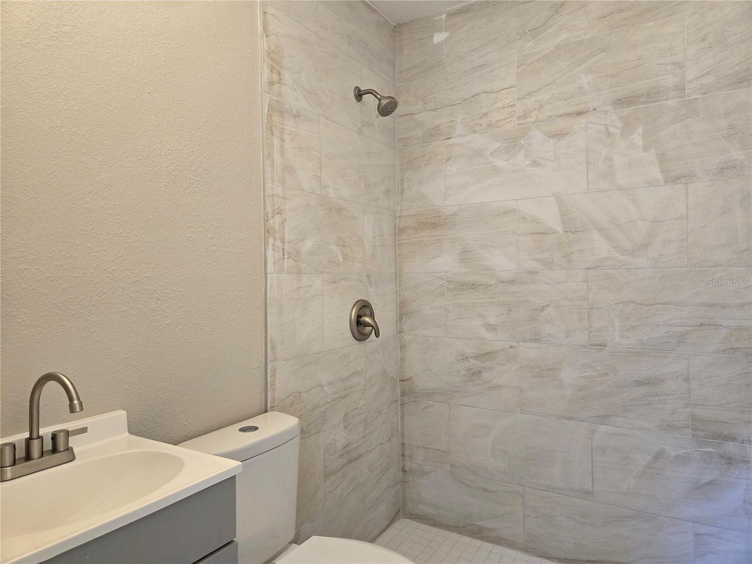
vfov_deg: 58.9
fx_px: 500
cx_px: 376
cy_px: 282
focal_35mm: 23
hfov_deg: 73.9
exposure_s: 1/120
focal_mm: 5.4
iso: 400
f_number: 1.8
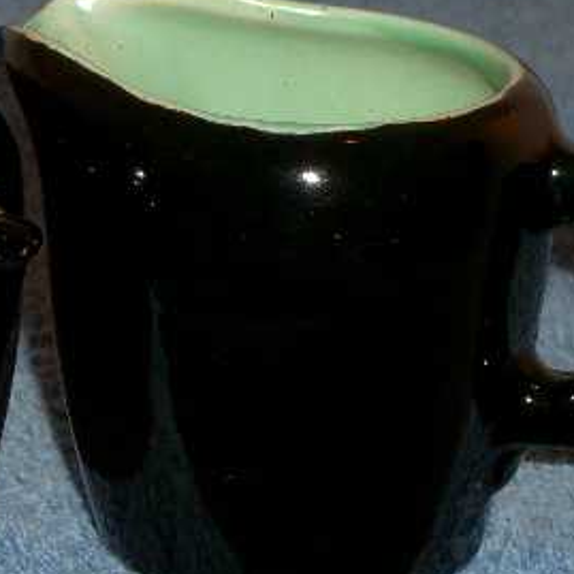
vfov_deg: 7.3
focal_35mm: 240
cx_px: 75
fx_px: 4502
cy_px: 348
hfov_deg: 7.3
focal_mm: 23.7
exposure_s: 1/60
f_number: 5.4
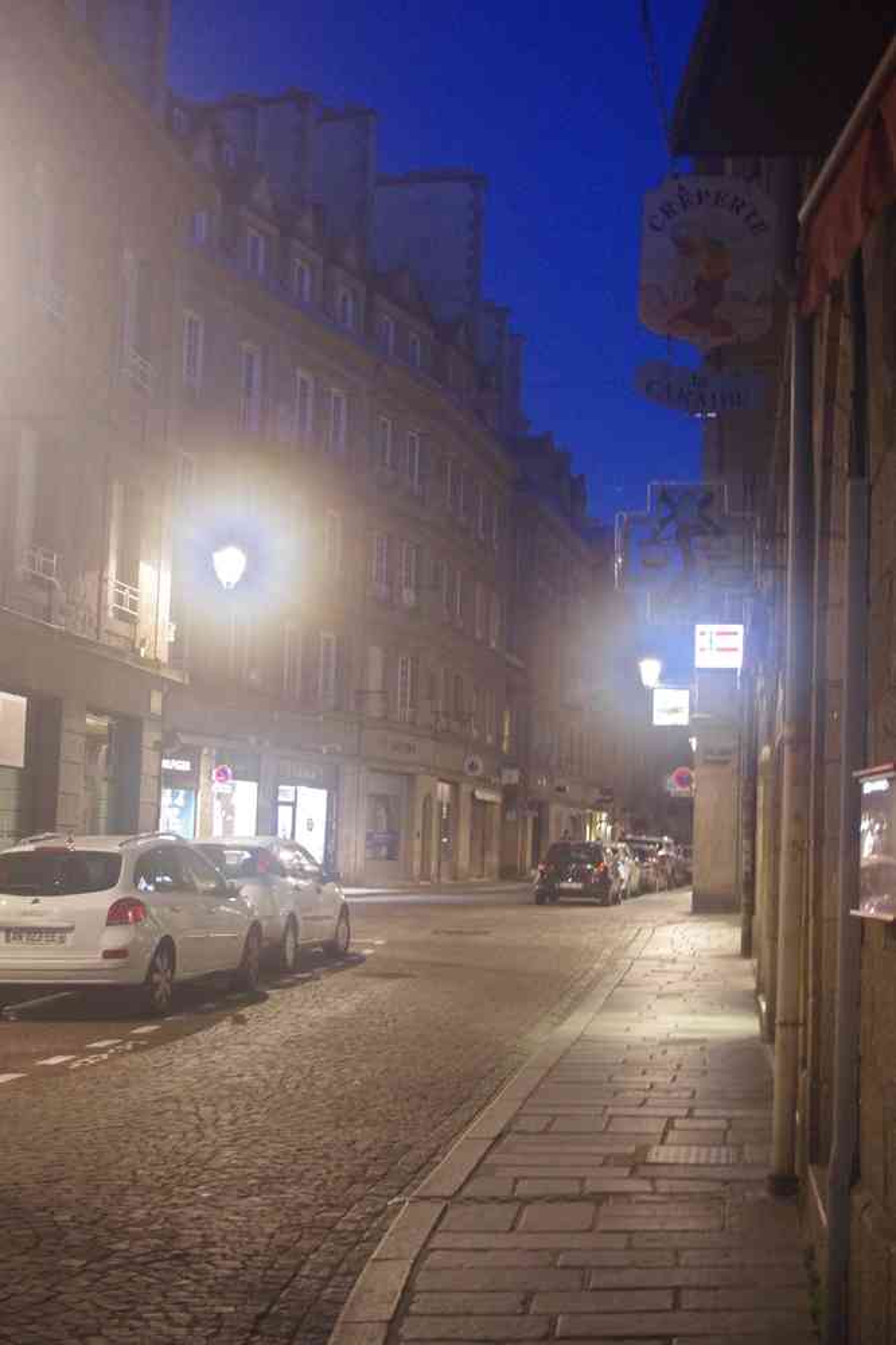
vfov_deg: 37.9
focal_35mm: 52
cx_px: 448
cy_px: 672
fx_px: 1960
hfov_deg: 25.8
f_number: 4.5
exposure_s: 1/8
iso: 3200
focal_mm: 35
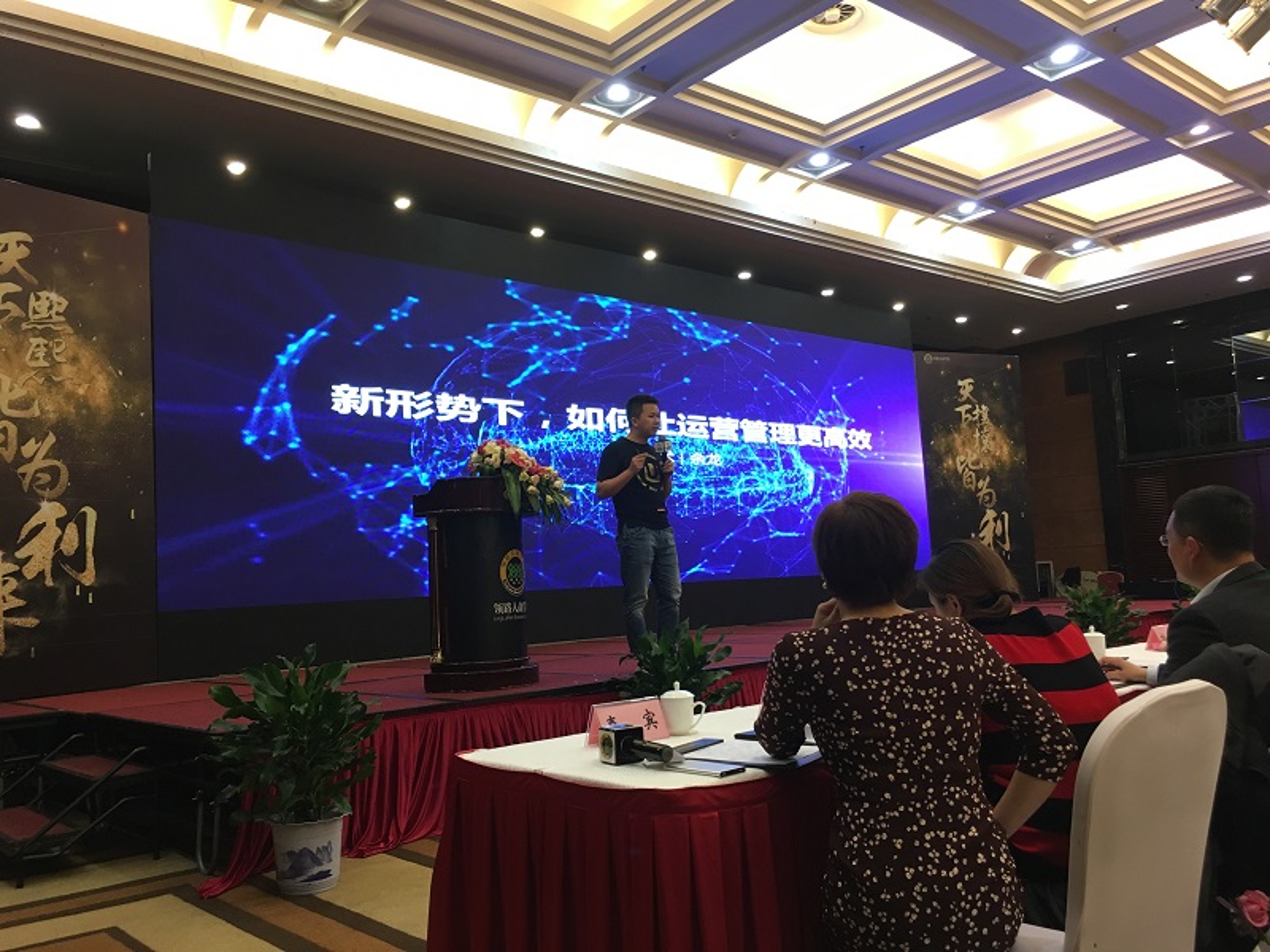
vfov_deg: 48.2
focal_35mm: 29
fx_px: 1064
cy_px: 476
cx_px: 635
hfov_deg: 61.7
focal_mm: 4.15
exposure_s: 1/33
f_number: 2.2
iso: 125
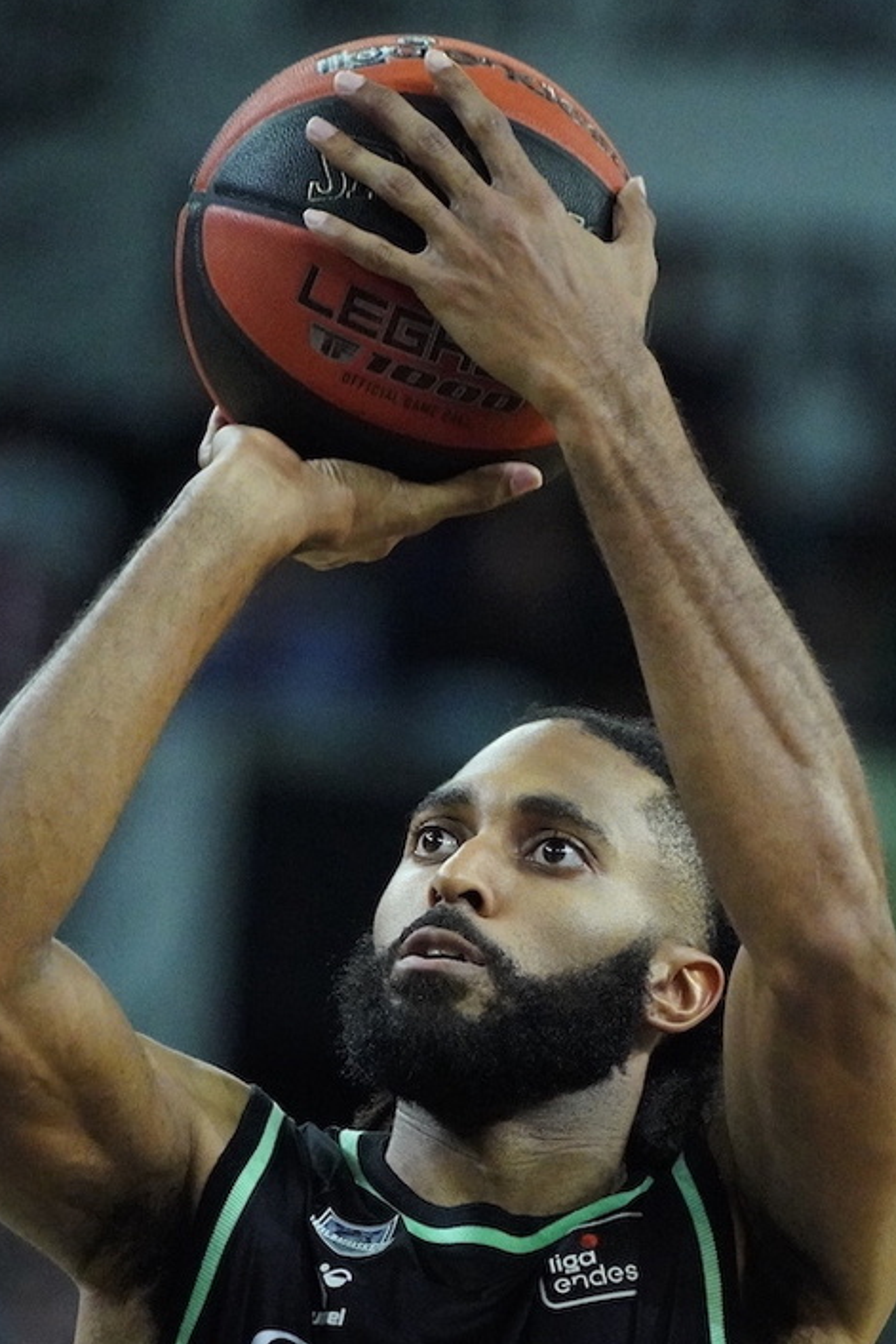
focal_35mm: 452
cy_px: 748
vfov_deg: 4.6
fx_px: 16865
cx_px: 485
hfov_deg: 3.0
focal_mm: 400
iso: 25600
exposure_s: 1/1000
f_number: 5.6
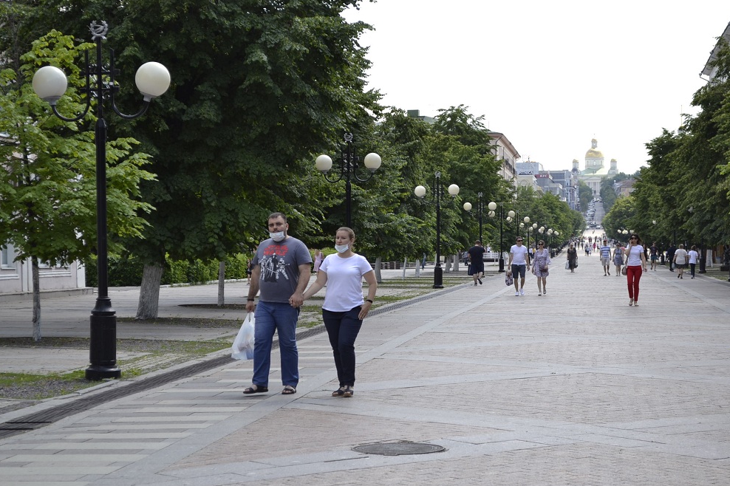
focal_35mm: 84
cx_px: 363
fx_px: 1693
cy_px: 243
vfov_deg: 16.3
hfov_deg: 24.3
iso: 100
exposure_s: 1/160
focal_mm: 55
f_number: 6.3
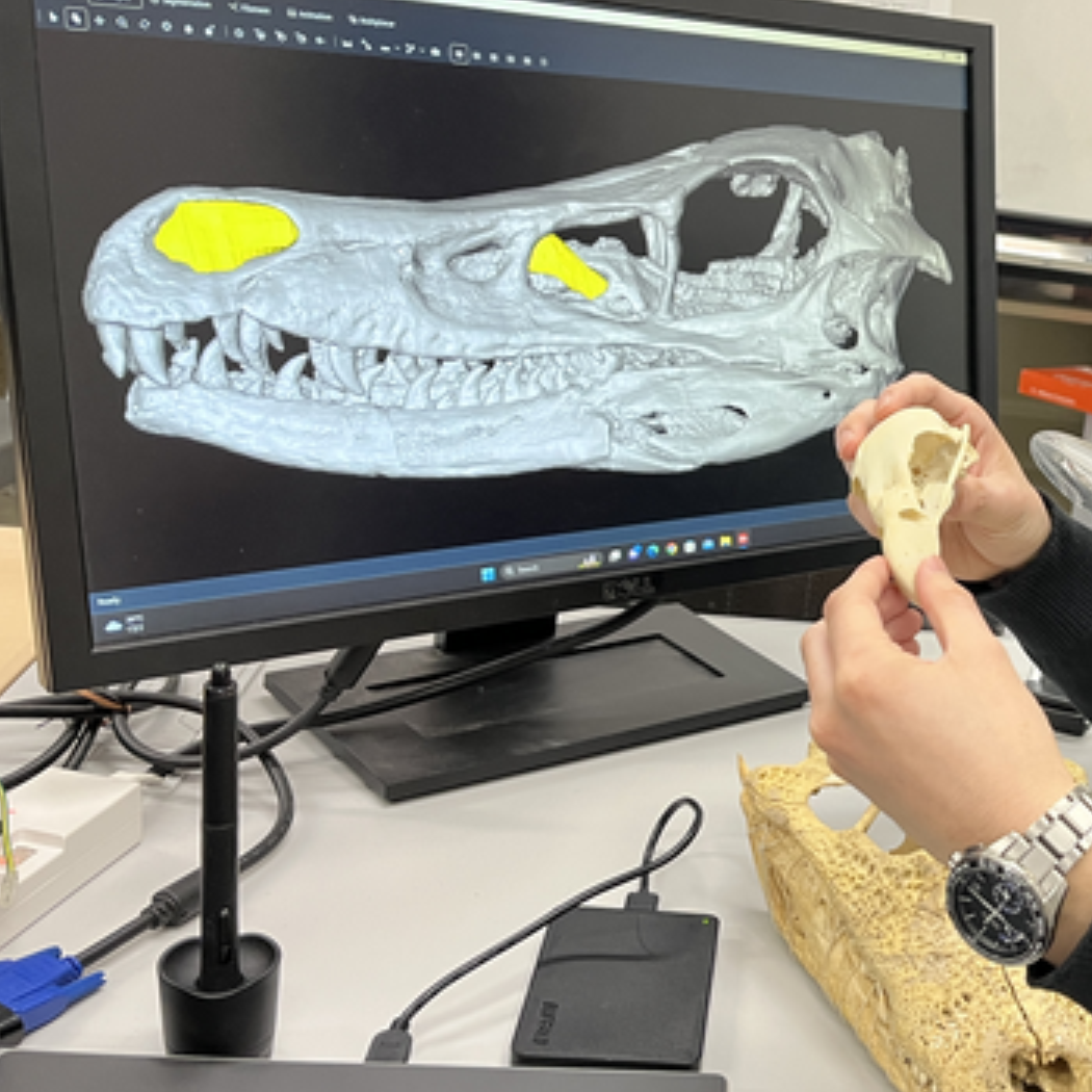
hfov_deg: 34.1
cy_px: 560
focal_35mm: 46
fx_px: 1642
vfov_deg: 36.8
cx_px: 1045
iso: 160
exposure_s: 1/50
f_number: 1.6
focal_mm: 5.1
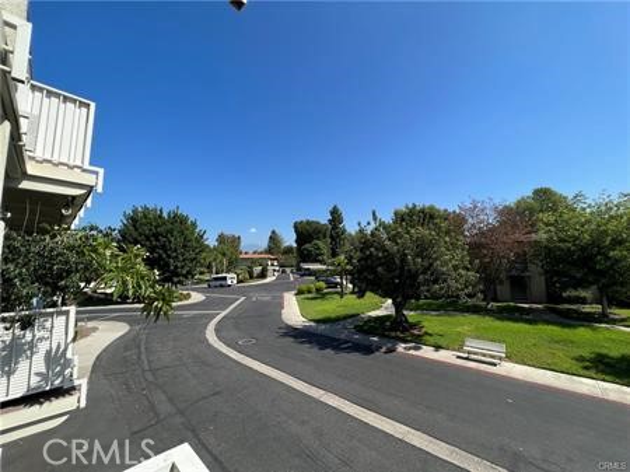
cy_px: 236
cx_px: 315
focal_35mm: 13
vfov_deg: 89.9
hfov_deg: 106.2
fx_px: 236
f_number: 1.8
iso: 32
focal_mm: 1.57
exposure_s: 1/1410
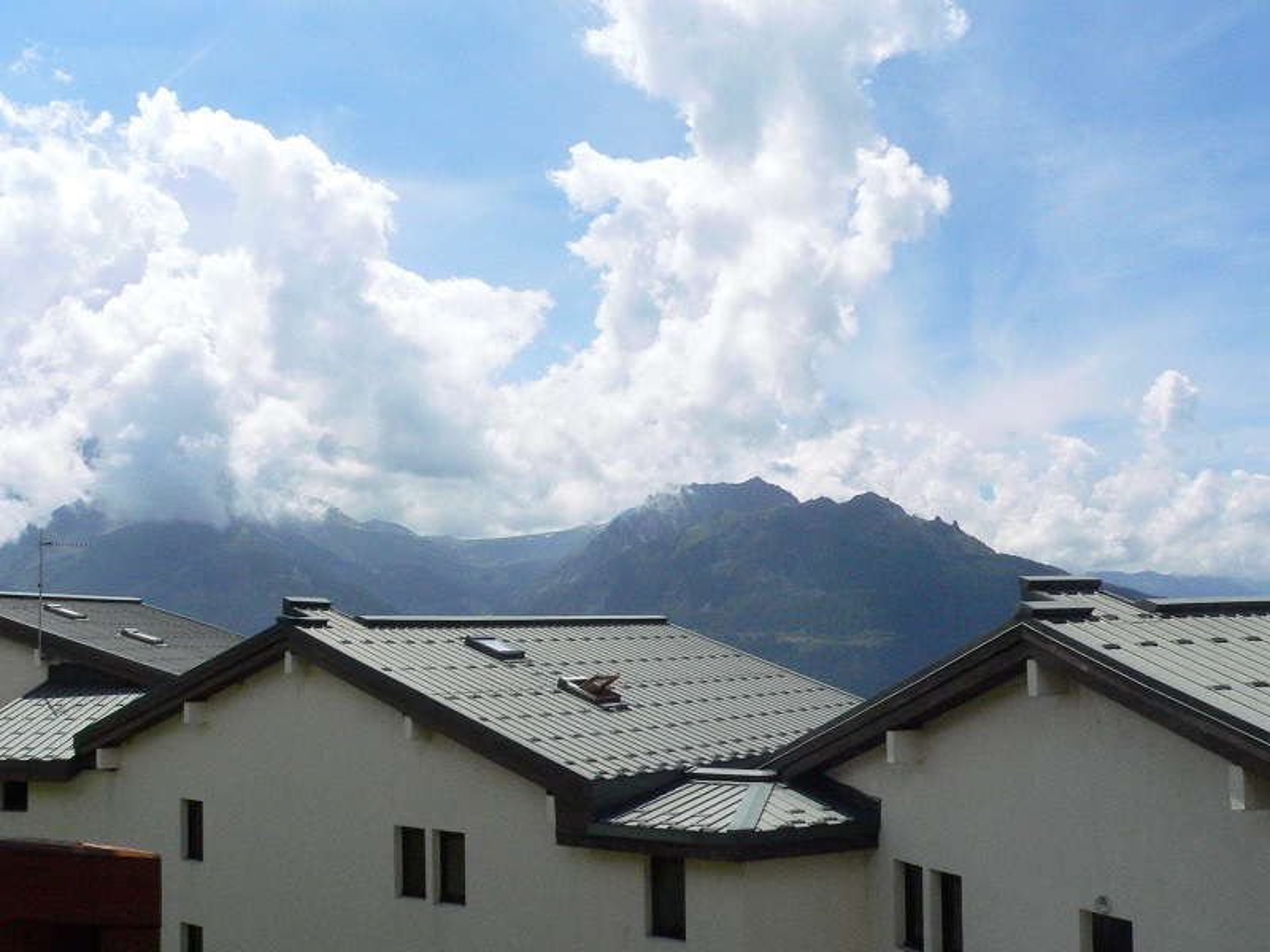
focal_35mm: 36
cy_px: 476
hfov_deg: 51.4
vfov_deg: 39.7
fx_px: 1321
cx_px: 635
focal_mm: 6
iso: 400
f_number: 8
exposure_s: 1/1600
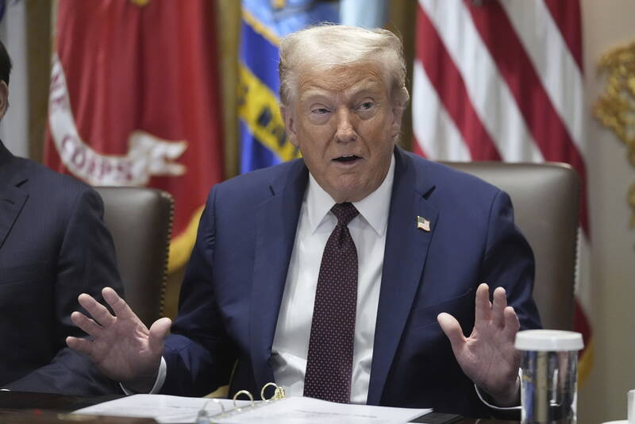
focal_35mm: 112
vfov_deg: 12.2
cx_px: 318
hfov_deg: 18.3
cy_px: 212
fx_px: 1976
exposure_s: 1/400
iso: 6400
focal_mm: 112
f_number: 2.8
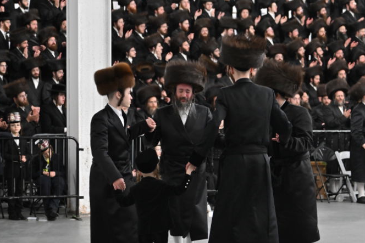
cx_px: 196
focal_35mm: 108
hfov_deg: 18.9
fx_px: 1095
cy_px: 163
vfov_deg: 12.7
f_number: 3.2
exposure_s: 1/250
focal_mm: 70
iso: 1250
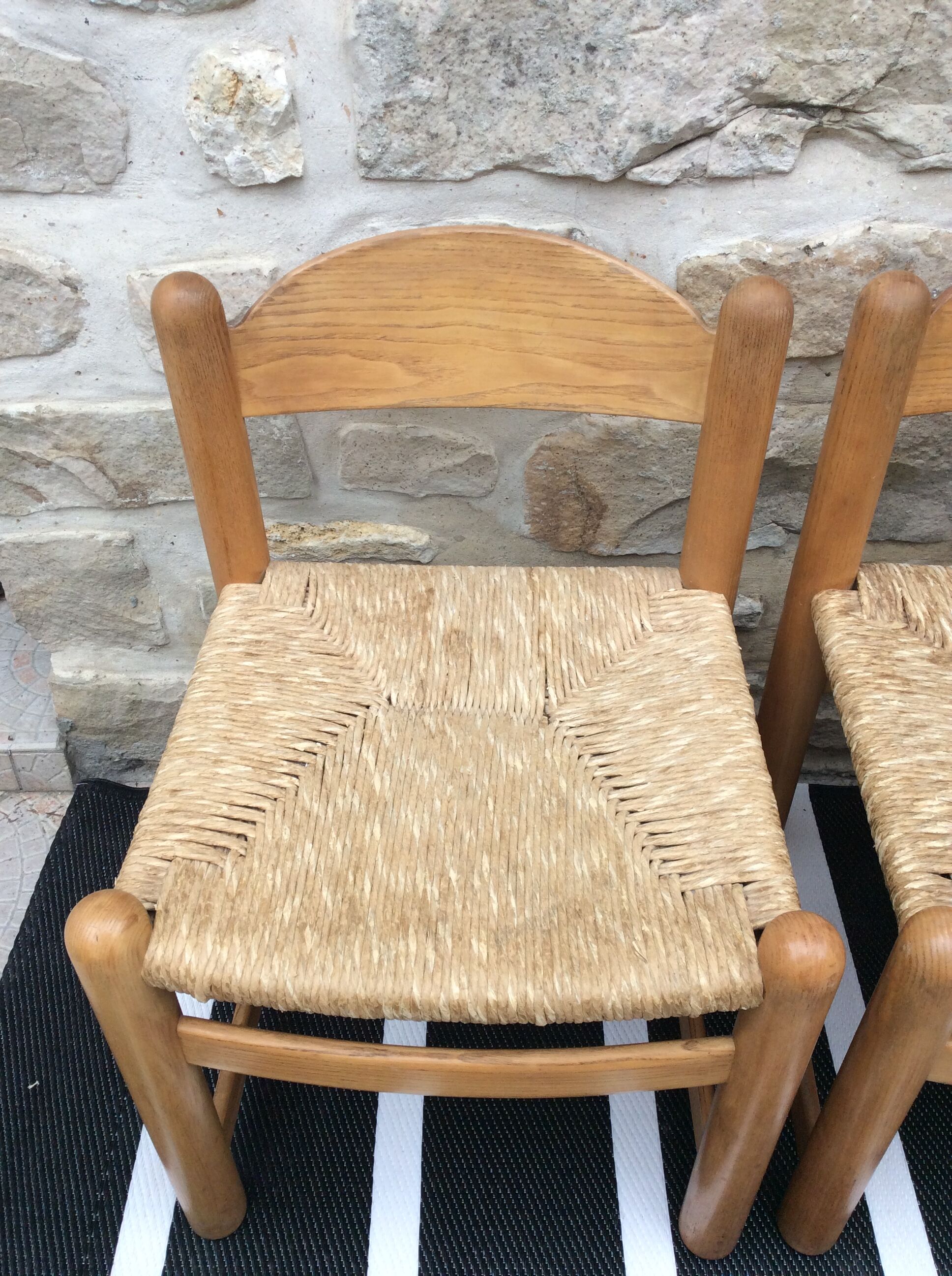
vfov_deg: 56.9
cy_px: 638
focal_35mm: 32
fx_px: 1177
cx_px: 476
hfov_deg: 44.1
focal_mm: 3.3
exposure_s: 1/100
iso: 40
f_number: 2.4
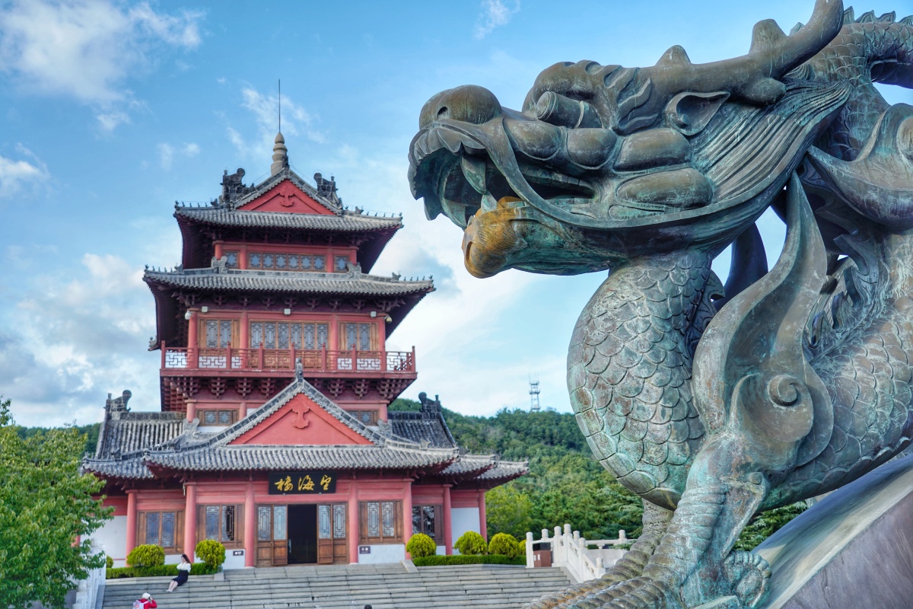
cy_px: 304
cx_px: 456
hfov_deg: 49.6
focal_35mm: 39
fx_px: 989
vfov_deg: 34.2
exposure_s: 1/250
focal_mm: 39
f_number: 4.5
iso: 100
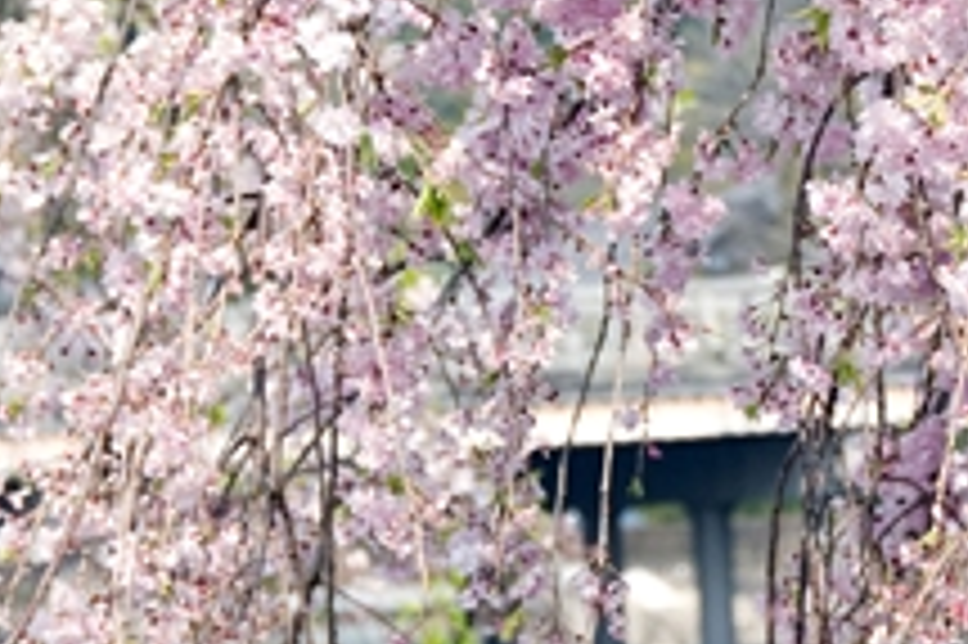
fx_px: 40463
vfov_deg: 0.9
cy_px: 43
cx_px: 982
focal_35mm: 1506
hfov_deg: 1.4
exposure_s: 1/250
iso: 200
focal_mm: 270
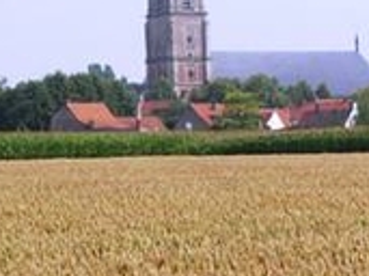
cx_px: 259
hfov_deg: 9.1
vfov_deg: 6.8
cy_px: 315
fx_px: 2322
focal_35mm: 218
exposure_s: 1/640
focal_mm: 11
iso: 80
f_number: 4.1
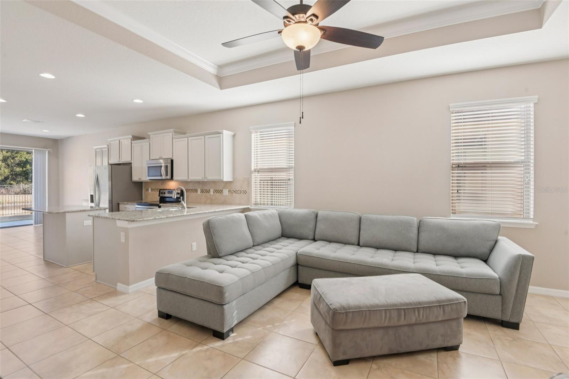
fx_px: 253
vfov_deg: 73.7
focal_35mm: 16
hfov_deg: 96.7
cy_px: 190
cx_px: 284
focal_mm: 16
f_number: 8
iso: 400
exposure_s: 1/60
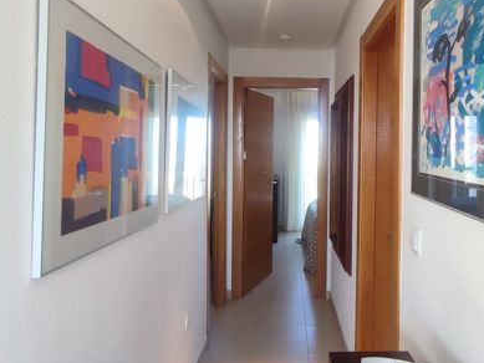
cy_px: 162
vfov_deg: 48.2
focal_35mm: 29
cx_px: 288
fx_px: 406
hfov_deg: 61.2
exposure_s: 1/100
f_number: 2.2
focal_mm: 1.65
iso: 211
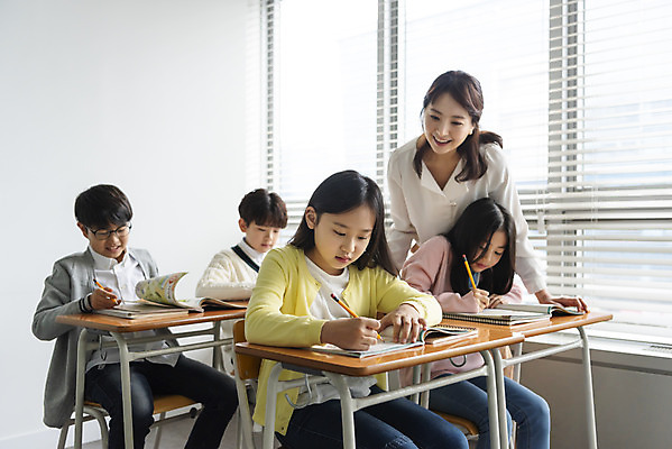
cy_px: 224
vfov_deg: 38.9
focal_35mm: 34
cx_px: 336
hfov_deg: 55.8
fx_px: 635
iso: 640
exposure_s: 1/400
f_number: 2.8
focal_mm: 34
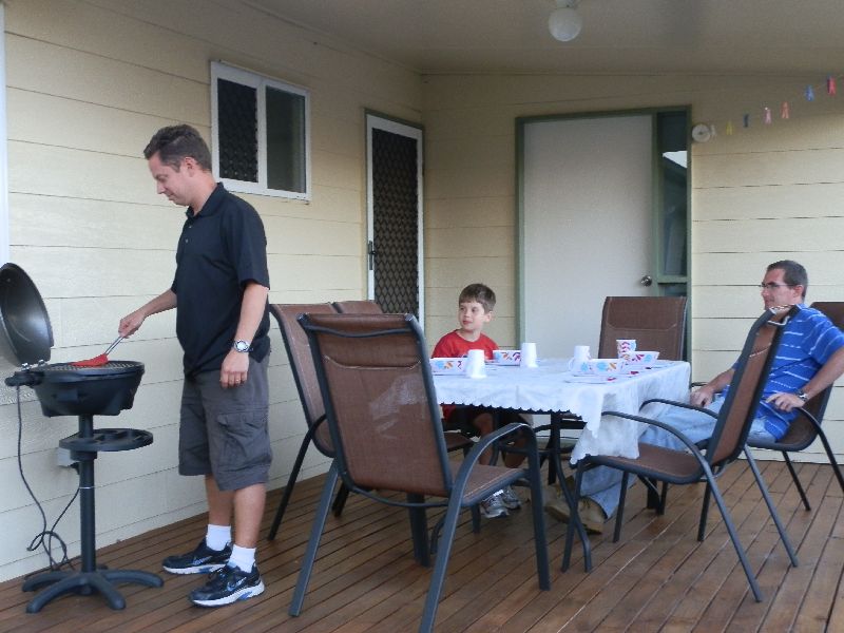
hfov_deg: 44.8
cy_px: 316
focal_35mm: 42
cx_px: 422
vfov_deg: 34.3
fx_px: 1024
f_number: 3.4
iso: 200
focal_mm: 7.64
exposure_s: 1/20
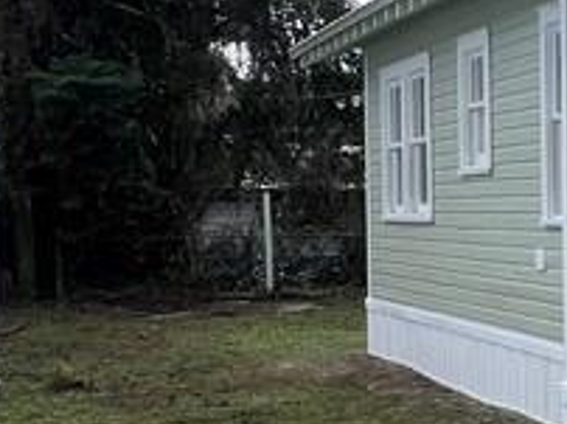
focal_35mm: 66
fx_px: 1080
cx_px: 974
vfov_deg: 22.2
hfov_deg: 21.4
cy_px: 258
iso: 32
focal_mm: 1.57
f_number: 1.8
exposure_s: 1/874
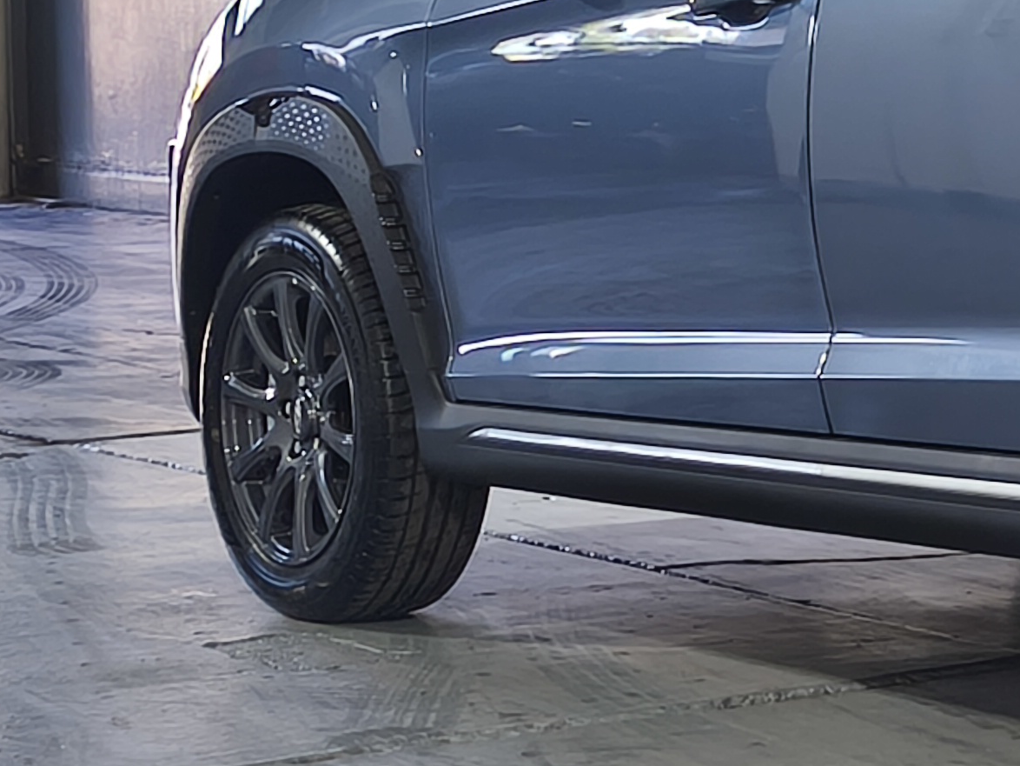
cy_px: 173
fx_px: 4421
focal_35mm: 150
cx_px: 1384
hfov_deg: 12.7
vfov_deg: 9.9
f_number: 1.7
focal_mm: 5.35
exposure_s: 1/100
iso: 200
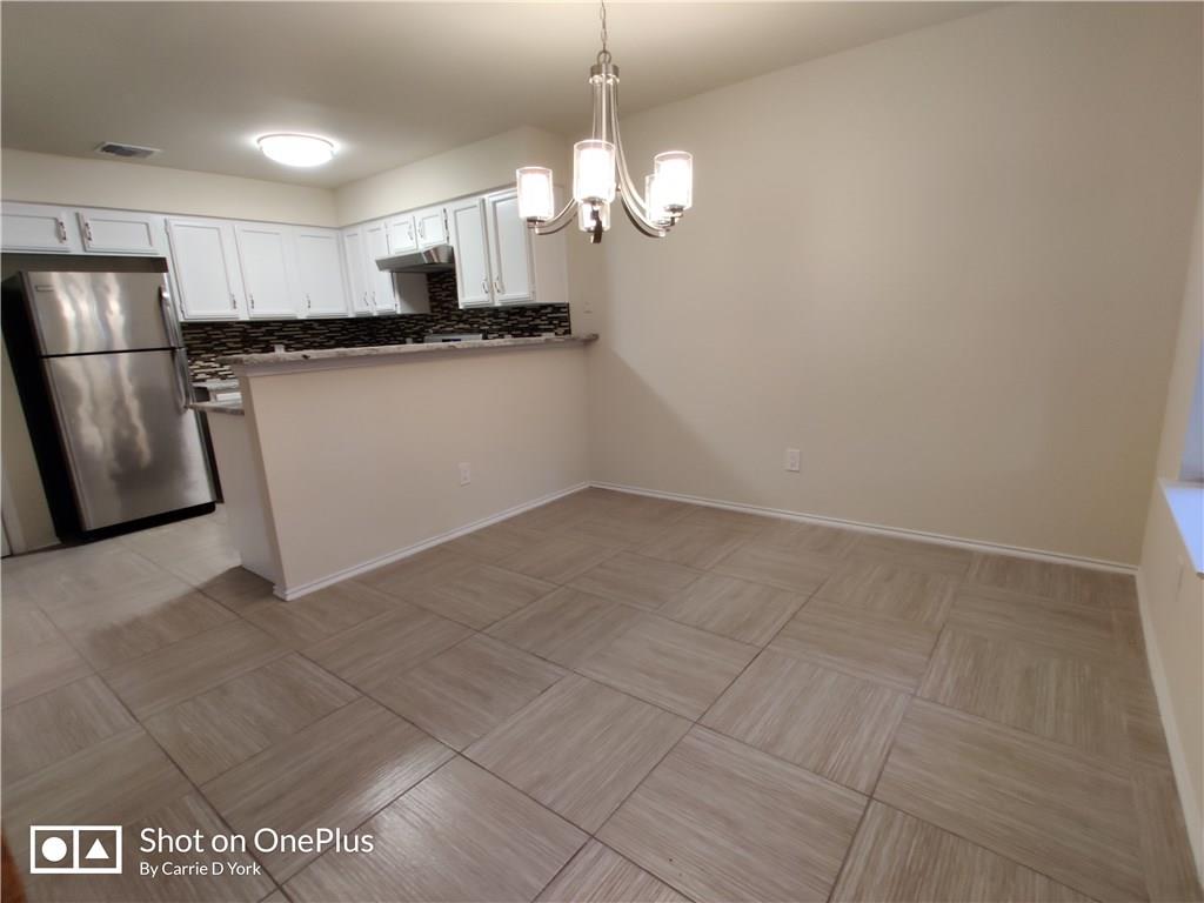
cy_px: 452
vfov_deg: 89.9
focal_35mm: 13
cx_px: 602
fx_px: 452
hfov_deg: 106.2
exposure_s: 1/33
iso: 400
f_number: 2.2
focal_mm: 2.25
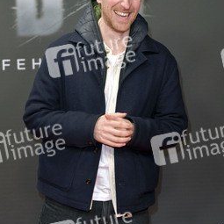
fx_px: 644
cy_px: 101
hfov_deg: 19.7
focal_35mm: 88
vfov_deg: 19.7
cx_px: 116
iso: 1250
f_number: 5.6
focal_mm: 66
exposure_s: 1/250
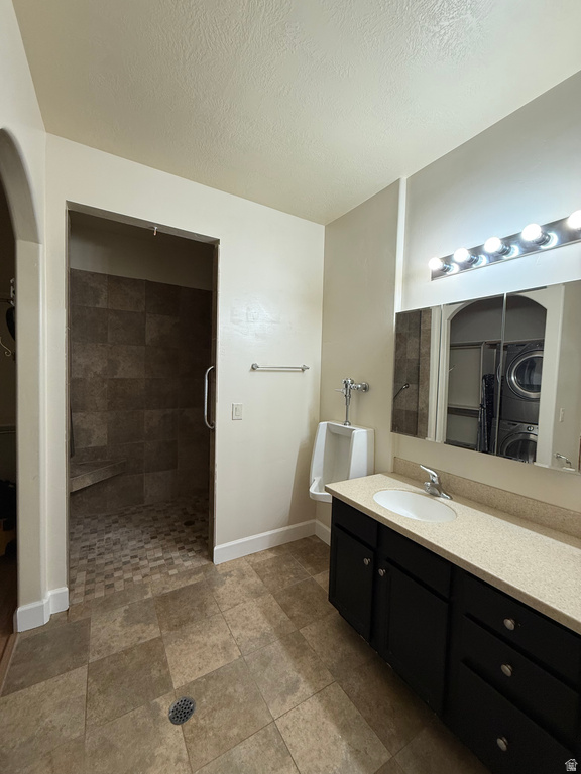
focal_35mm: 14
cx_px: 290
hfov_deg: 85.7
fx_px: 313
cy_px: 387
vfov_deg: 102.1
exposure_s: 1/120
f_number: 2.2
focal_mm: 2.22
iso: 125
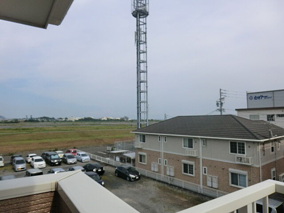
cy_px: 106
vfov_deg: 56.8
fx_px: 197
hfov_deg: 71.6
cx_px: 142
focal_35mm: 24
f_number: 7.5
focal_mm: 4.3
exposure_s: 1/400
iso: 80
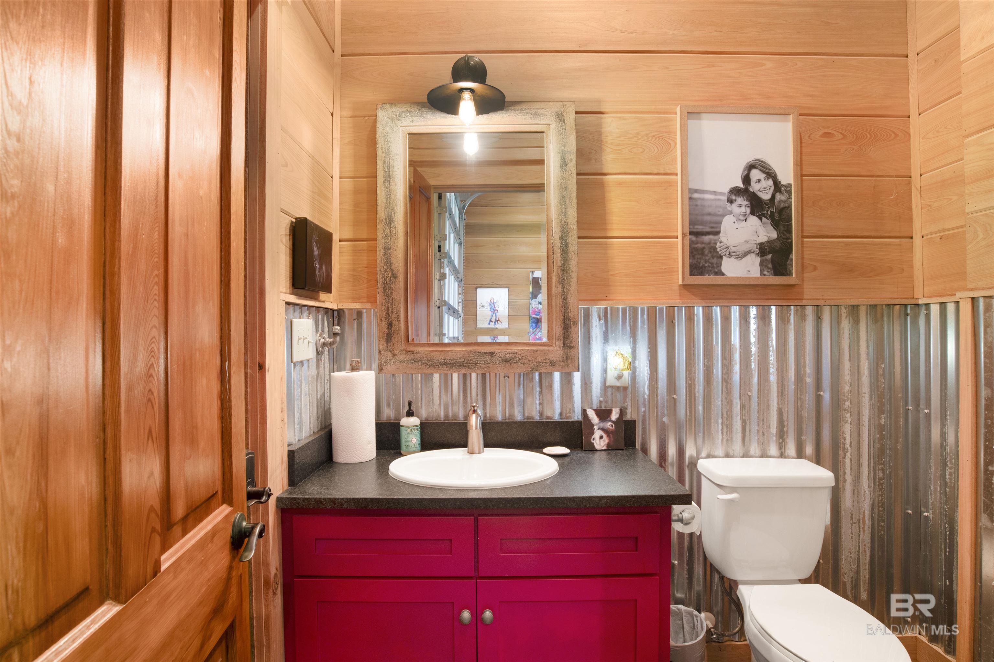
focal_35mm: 19
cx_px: 497
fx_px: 525
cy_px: 331
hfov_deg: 86.9
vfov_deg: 64.6
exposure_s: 4
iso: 200
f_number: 11
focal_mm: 19
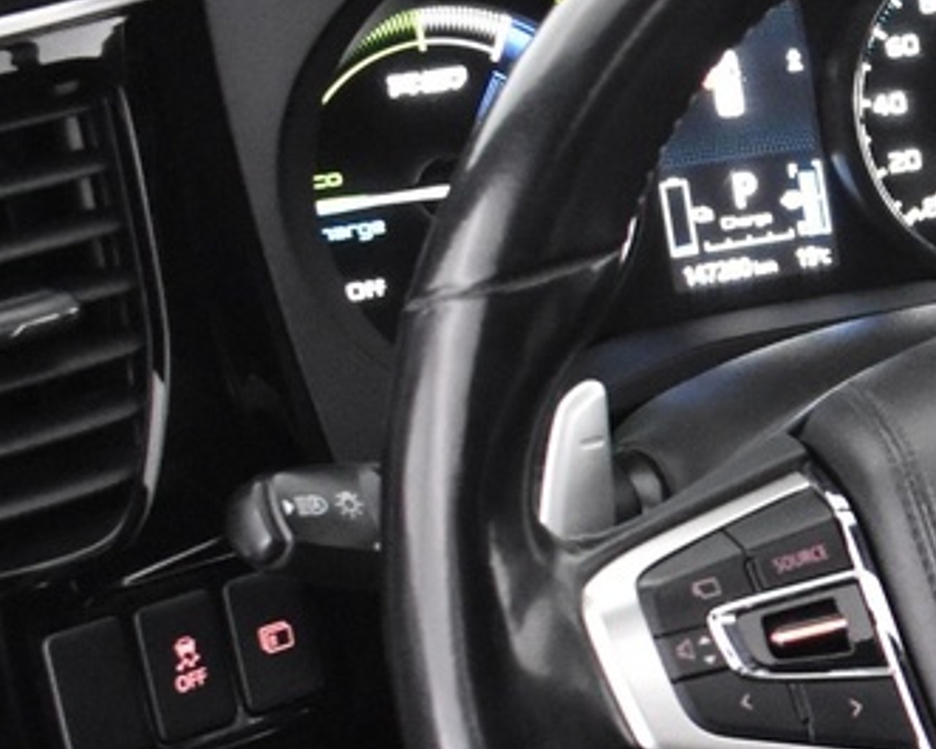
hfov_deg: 14.1
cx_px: 1558
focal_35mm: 124
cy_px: 910
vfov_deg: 12.2
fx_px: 3436
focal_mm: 18
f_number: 3.5
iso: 3200
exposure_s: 1/25
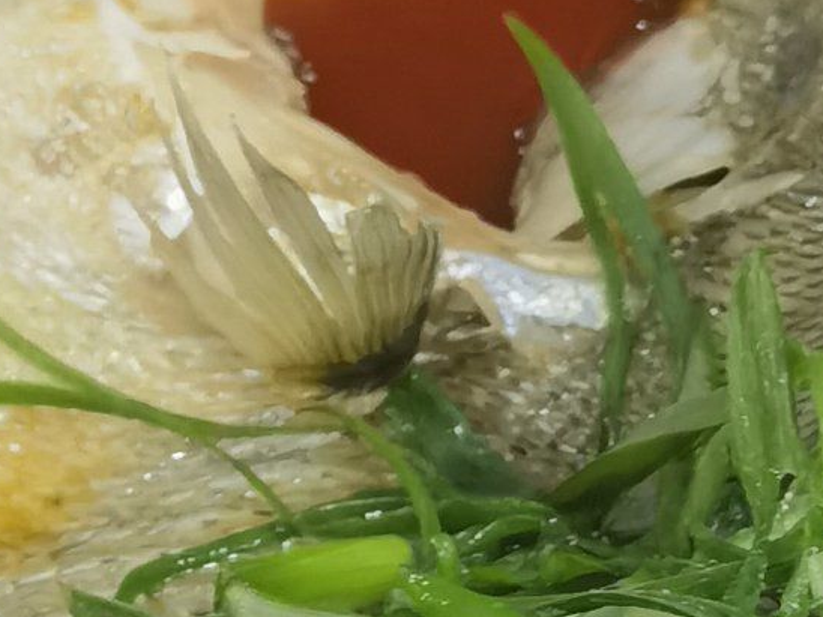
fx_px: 6990
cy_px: 865
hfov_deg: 6.7
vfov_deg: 5.0
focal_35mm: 294
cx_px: 437
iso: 160
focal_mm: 6.67
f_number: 1.9
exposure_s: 1/50
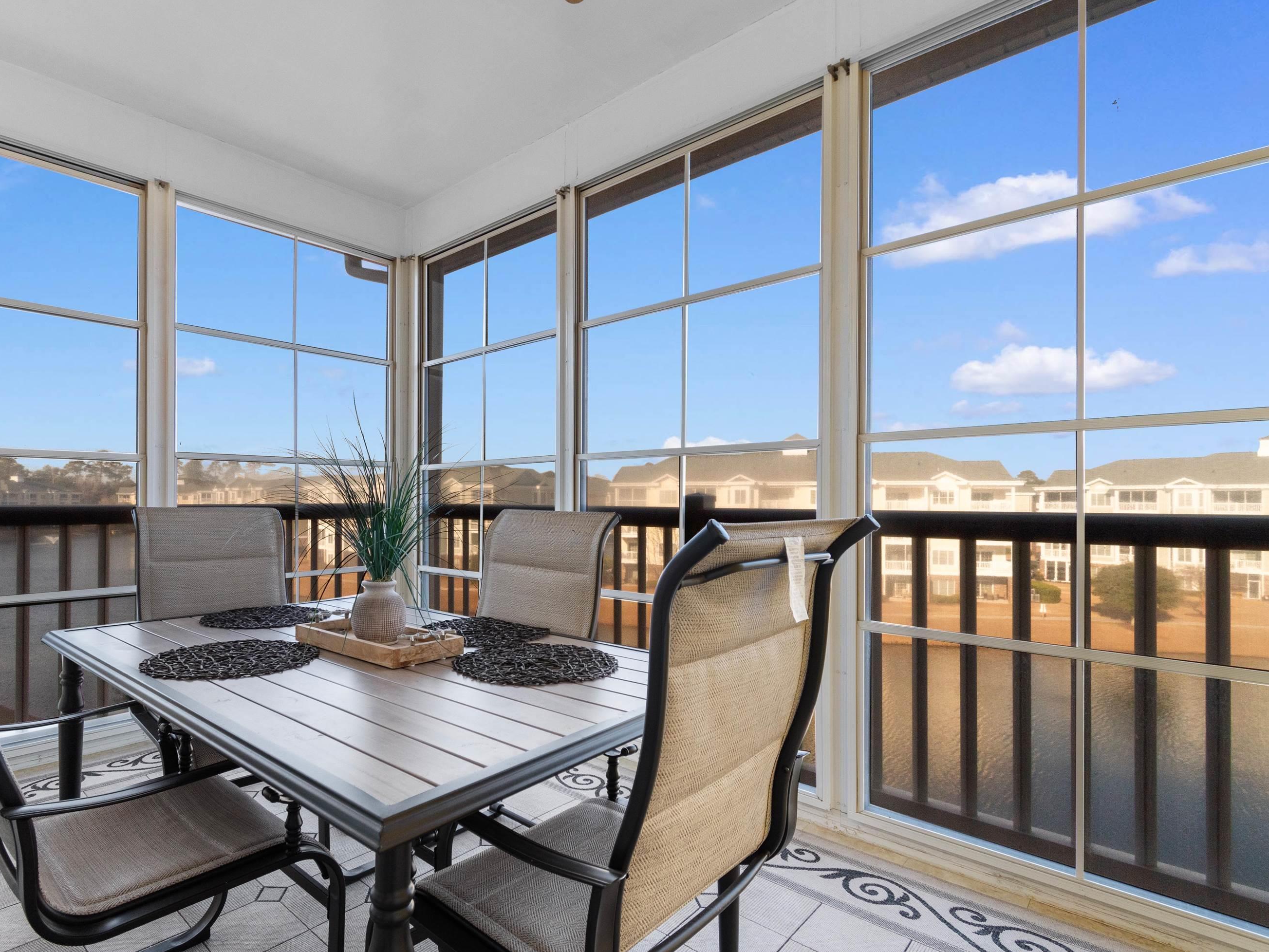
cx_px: 528
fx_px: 623
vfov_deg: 74.7
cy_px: 483
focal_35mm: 17
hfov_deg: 90.2
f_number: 4.5
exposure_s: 1/13
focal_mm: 10
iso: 100
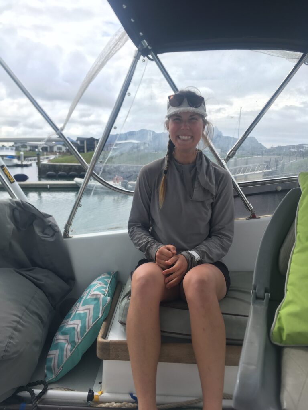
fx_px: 344
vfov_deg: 61.7
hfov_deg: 48.2
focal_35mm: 29
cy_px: 205
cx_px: 154
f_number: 2.2
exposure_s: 1/569
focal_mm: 4.15
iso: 25
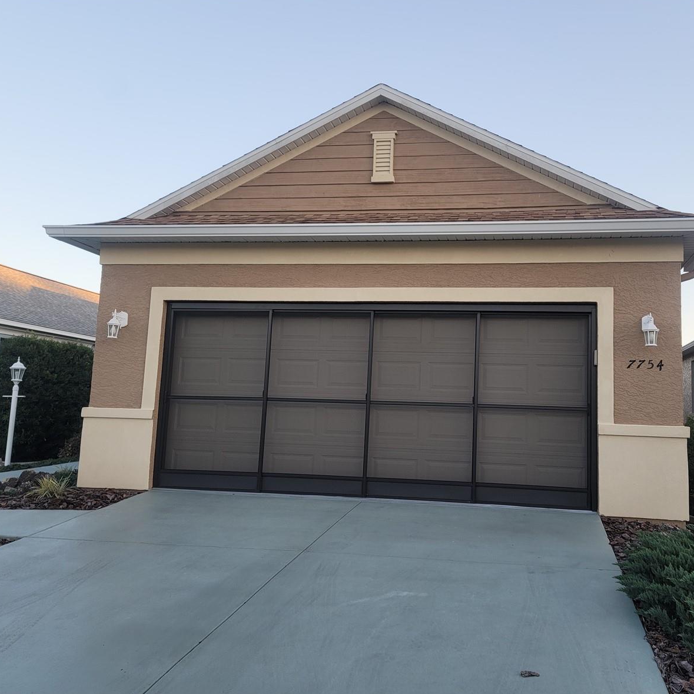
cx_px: 417
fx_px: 680
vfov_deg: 54.0
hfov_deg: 53.7
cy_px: 348
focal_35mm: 30
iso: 20
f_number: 1.8
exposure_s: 1/120
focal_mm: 7
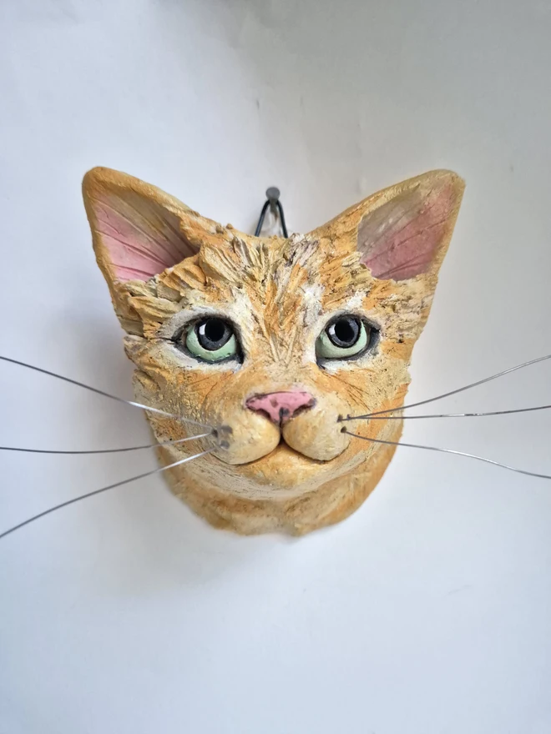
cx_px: 276
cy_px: 367
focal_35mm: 23
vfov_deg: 73.9
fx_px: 488
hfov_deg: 58.9
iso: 2500
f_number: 1.8
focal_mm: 5.4
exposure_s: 1/100
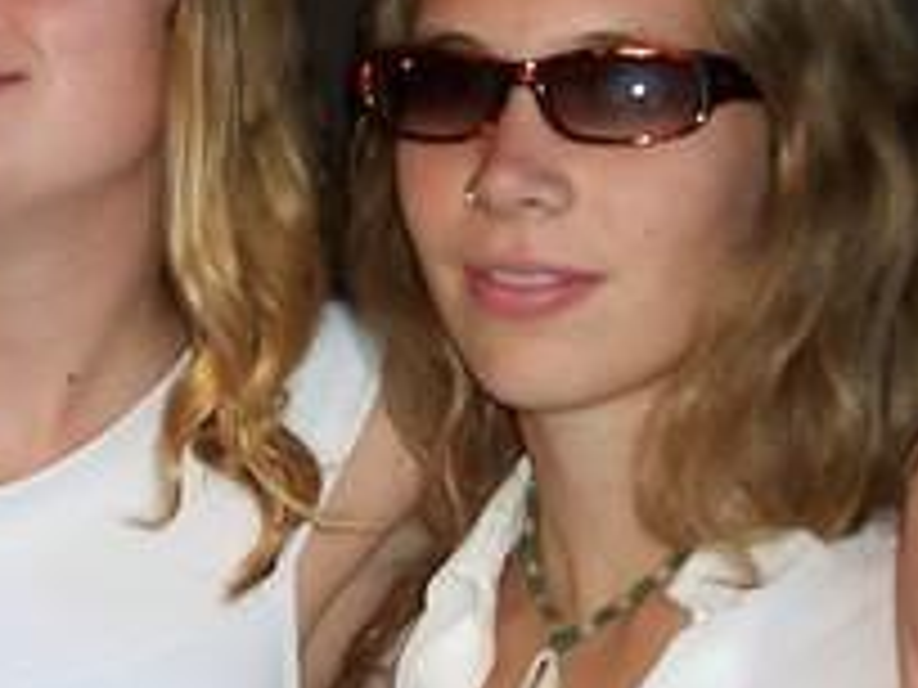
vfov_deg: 12.8
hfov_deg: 16.9
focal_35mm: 116
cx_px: 248
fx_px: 3076
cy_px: 337
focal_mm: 5.6
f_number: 2.8
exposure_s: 1/60
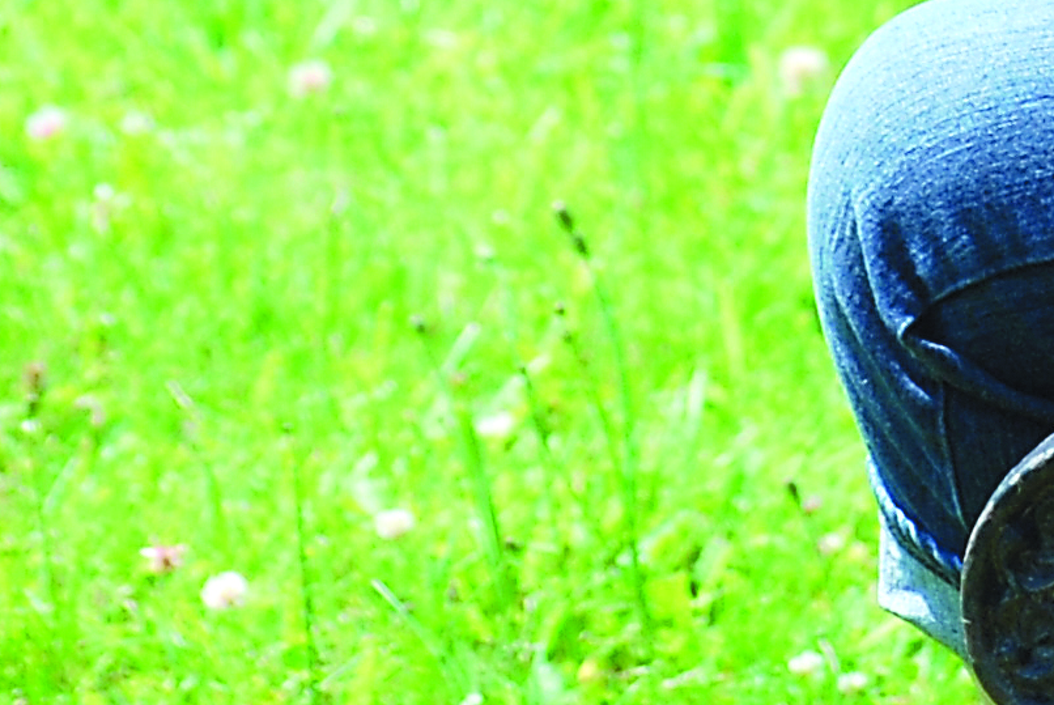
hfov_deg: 3.3
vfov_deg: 2.2
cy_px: -833
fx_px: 18168
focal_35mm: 620
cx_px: 1278
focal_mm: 86
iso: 180
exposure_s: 1/500
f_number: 5.6
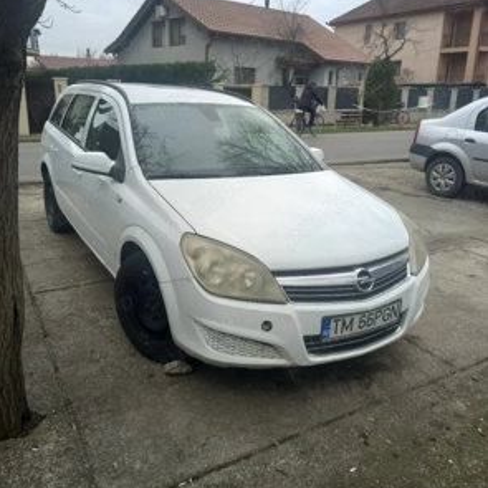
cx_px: 242
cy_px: 225
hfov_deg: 54.0
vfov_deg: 54.0
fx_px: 478
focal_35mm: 30
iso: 25
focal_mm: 4.6
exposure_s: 1/118
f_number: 2
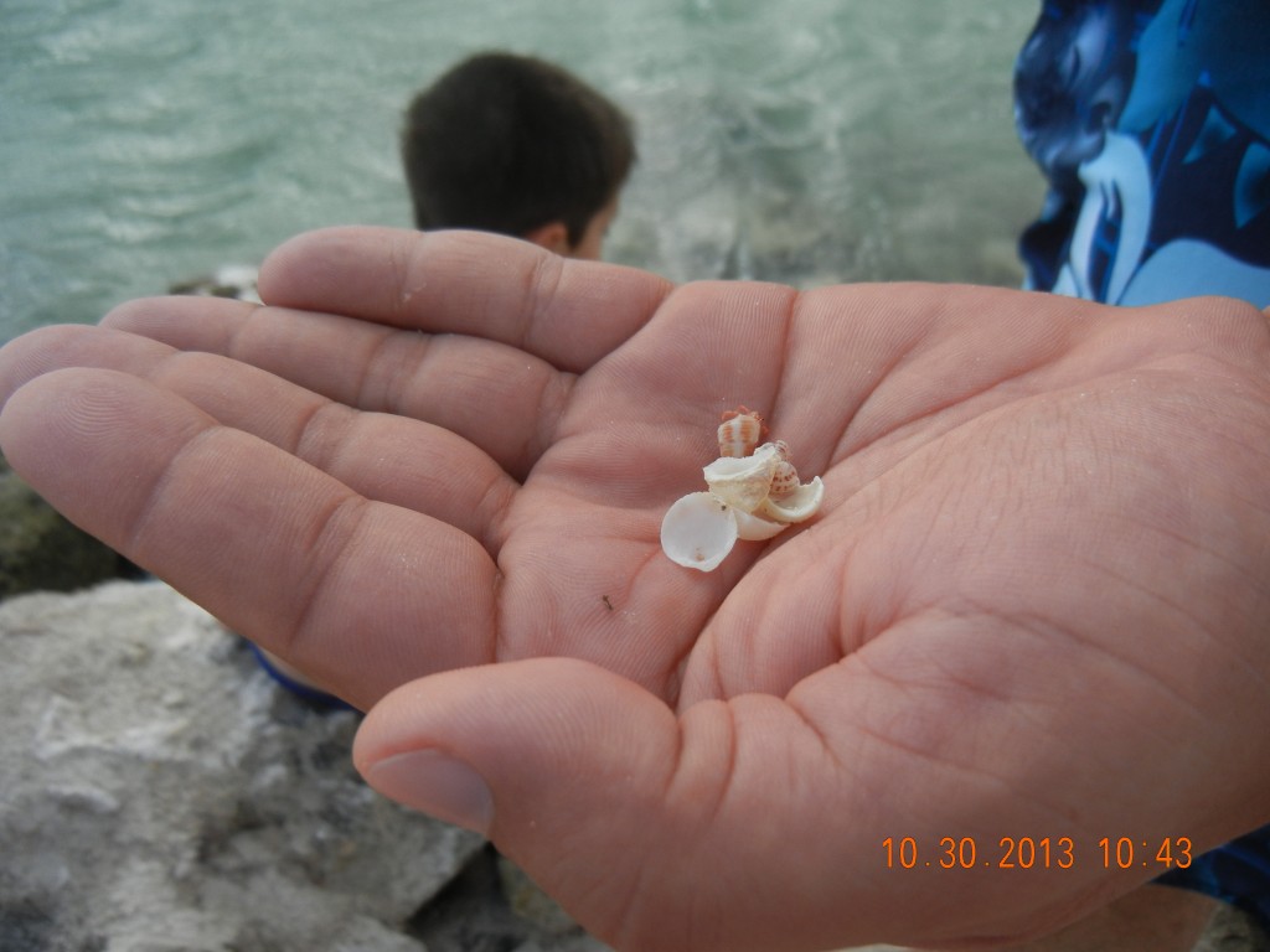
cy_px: 476
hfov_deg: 60.0
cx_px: 635
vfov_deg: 46.8
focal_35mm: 30
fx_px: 1101
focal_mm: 5.4
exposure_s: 1/890
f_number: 3.5
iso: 160
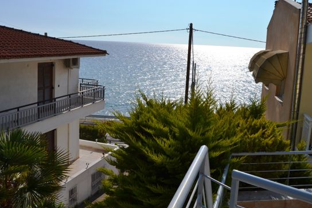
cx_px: 138
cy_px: 89
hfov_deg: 54.3
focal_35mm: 35
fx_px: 303
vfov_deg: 37.8
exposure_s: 1/500
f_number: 11
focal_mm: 18
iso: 100
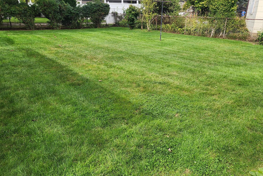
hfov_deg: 60.2
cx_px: 139
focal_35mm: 31
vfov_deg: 42.2
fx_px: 226
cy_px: 101
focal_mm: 5.4
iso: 20
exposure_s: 1/596
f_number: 1.8
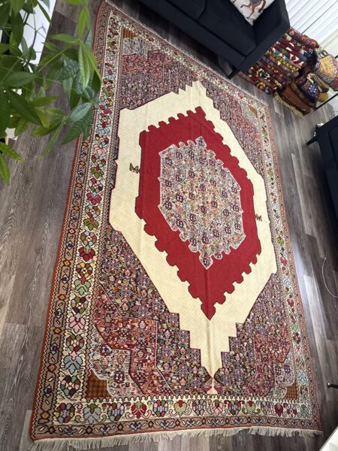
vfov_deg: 71.6
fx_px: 312
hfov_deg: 56.8
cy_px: 226
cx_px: 169
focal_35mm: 24
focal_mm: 6.76
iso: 640
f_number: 1.78
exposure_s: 1/60
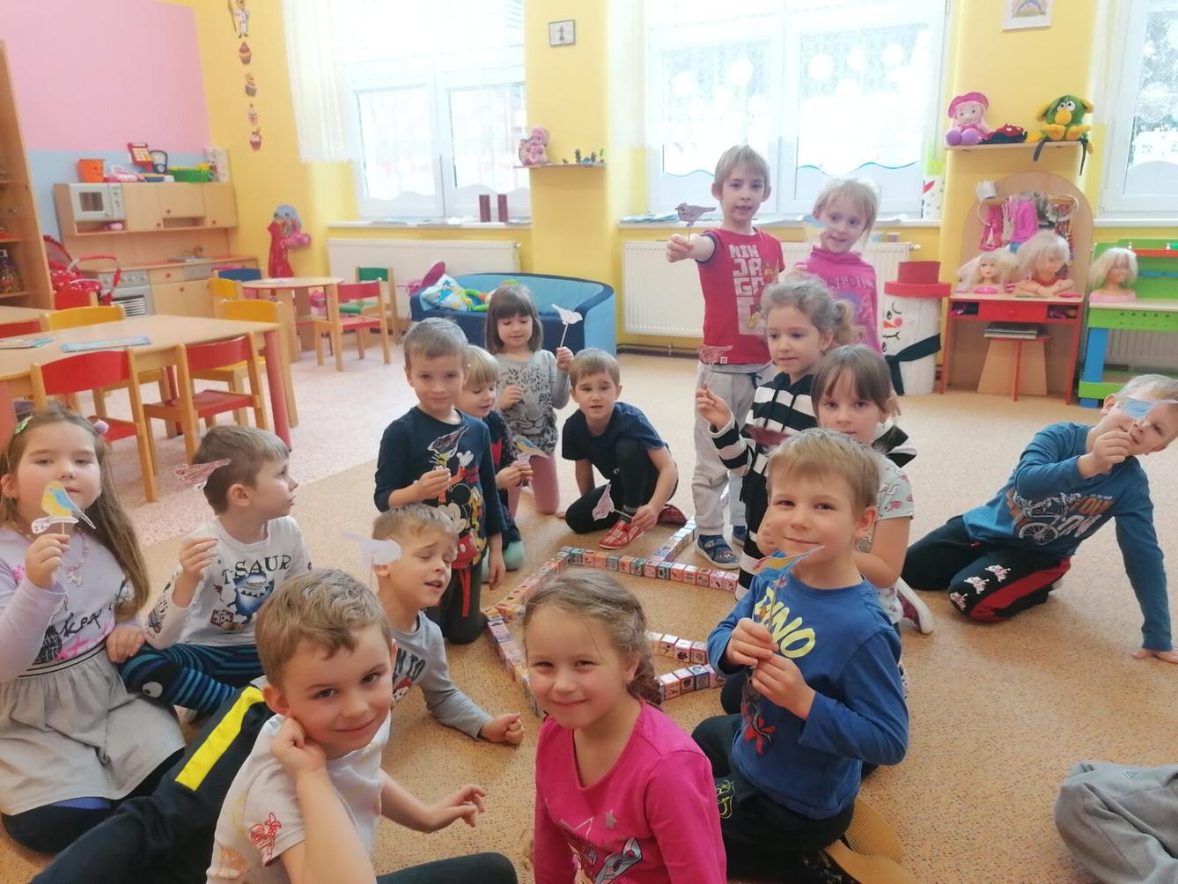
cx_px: 589
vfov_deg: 51.4
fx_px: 919
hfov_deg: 65.3
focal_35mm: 27
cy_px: 442
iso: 200
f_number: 1.8
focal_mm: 4.75
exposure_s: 1/100
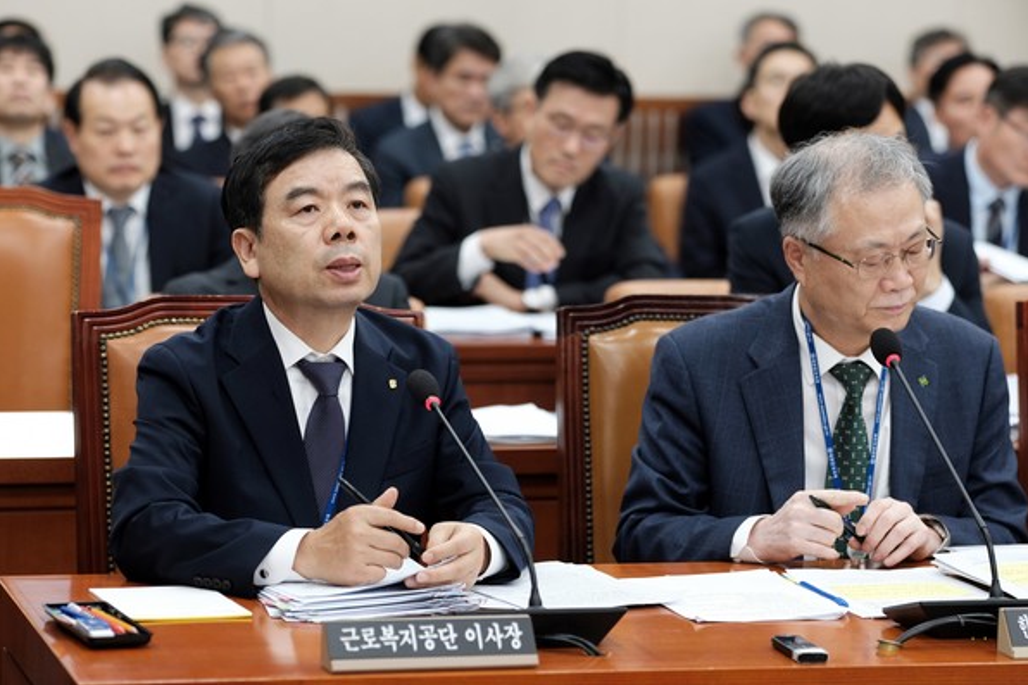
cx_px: 514
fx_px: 3882
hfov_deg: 15.1
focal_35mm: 136
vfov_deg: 10.1
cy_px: 343
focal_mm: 90
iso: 1250
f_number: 2.5
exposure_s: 1/250
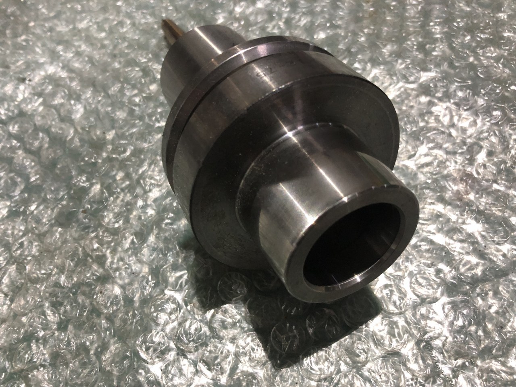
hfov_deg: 63.4
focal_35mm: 28
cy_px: 194
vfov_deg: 49.7
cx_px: 258
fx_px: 417
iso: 80
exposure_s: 1/15
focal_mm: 3.99
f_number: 1.8
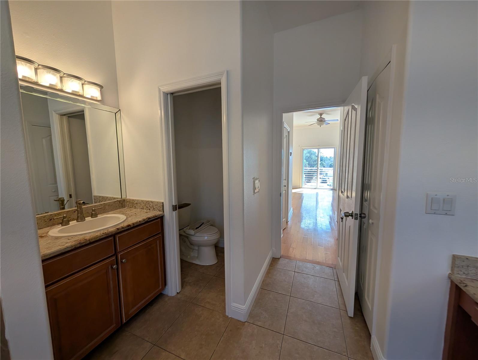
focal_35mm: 12
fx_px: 166
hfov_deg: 110.5
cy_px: 180
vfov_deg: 94.6
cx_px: 239
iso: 68
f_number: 1.7
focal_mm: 2.02
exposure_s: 1/271
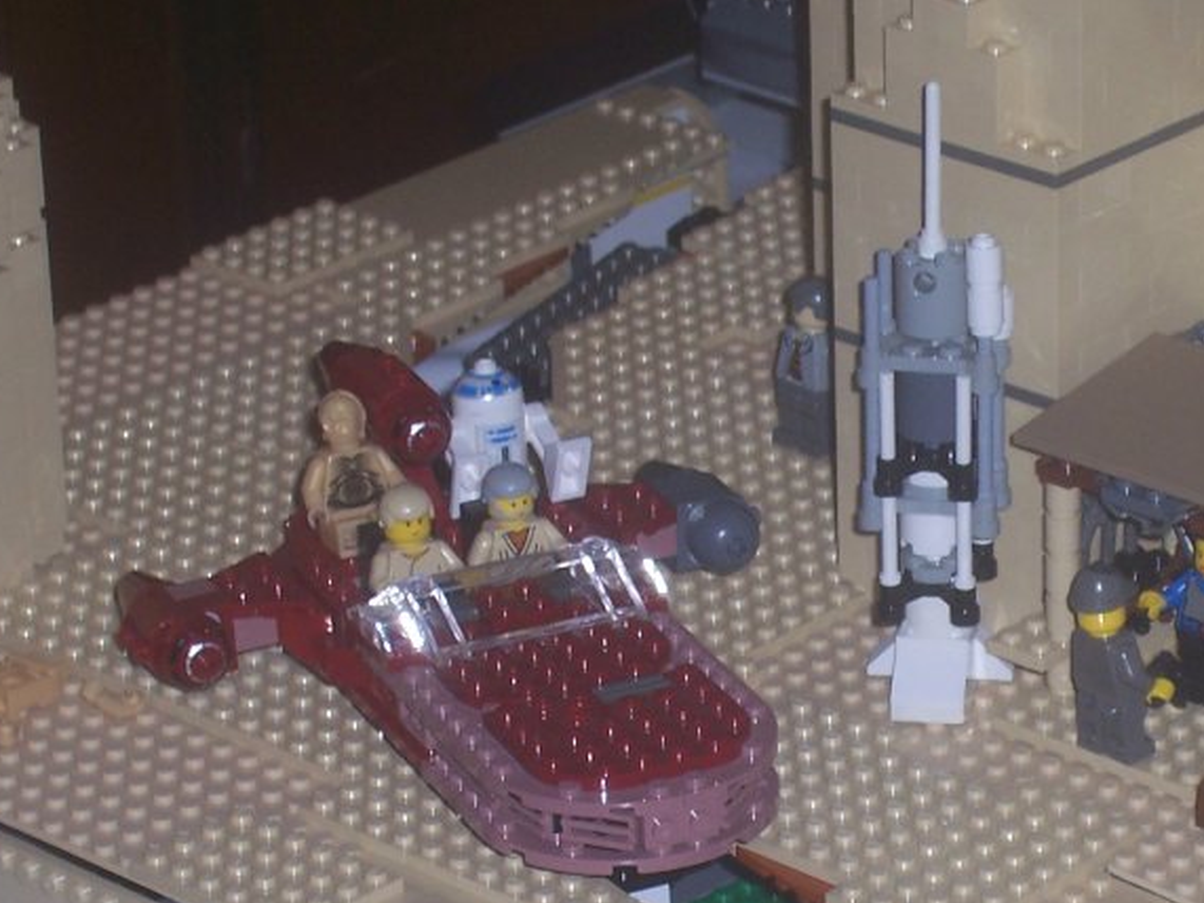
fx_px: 6364
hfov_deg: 10.8
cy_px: 538
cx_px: 1014
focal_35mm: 183
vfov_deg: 8.1
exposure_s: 1/90
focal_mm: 16.8
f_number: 4.6
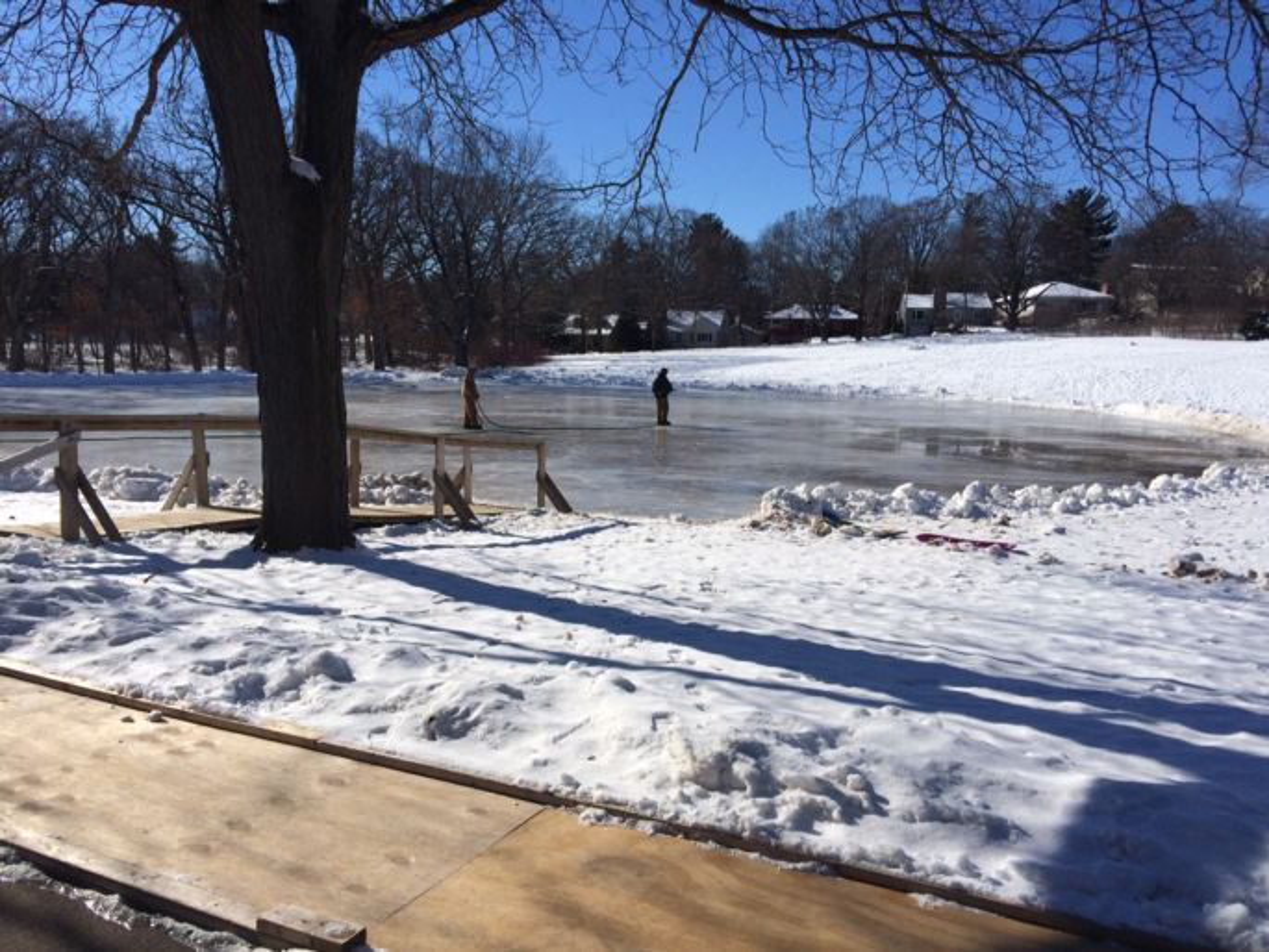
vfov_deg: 48.2
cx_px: 634
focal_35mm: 29
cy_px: 476
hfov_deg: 61.7
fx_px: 1063
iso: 32
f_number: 2.2
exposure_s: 1/5882
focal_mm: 4.15
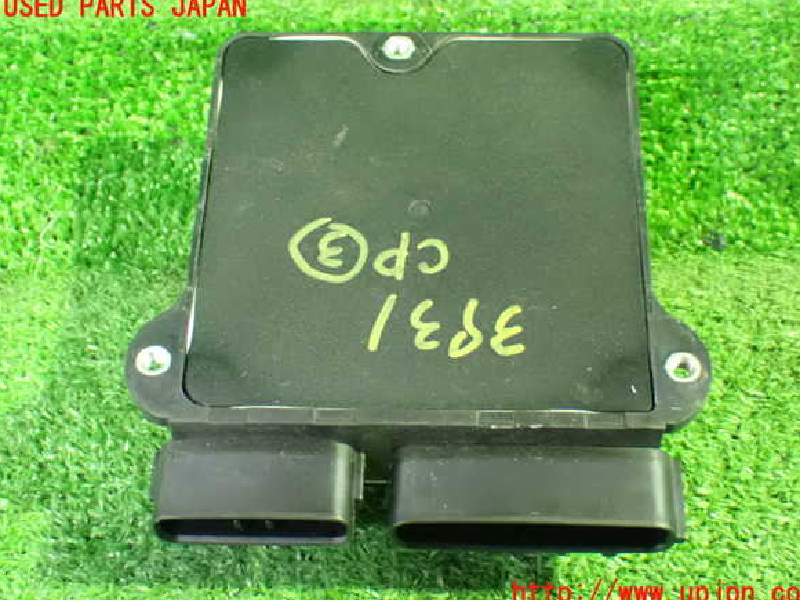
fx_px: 1387
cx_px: 410
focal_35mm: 60
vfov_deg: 24.4
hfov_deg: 32.2
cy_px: 301
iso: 1600
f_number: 3.5
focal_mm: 10.35
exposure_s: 1/13
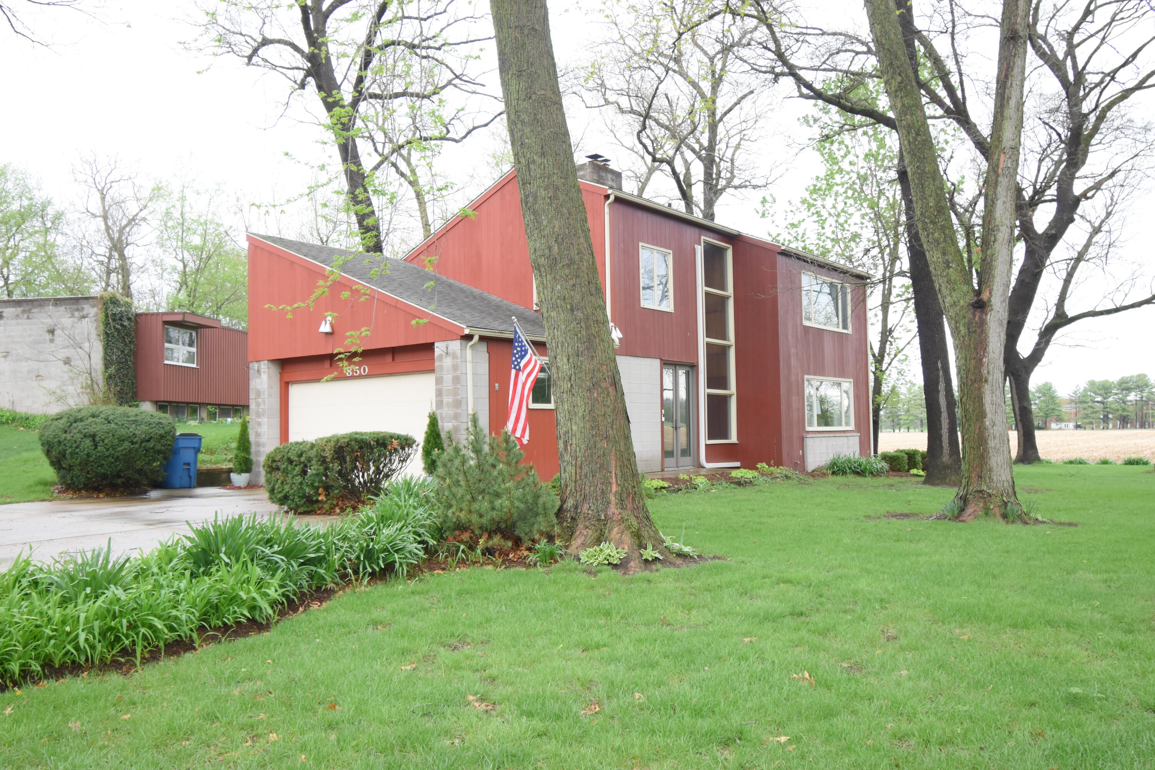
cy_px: 385
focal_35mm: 30
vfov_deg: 43.6
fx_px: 962
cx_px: 578
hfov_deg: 61.9
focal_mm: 20
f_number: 5.6
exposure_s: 1/160
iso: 800
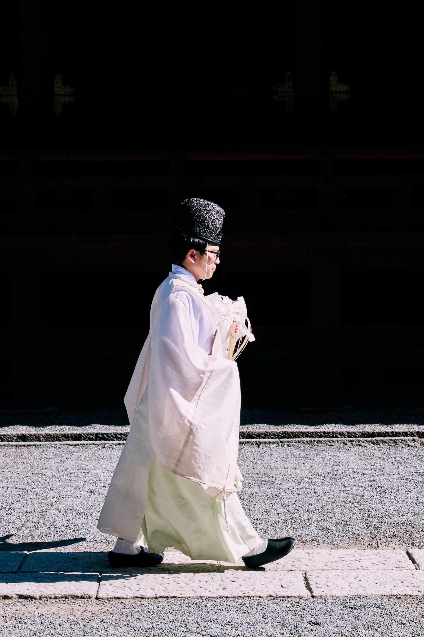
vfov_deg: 24.8
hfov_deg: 16.7
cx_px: 212
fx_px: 1449
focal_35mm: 82
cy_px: 318
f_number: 8
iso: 400
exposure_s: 1/800
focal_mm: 54.5
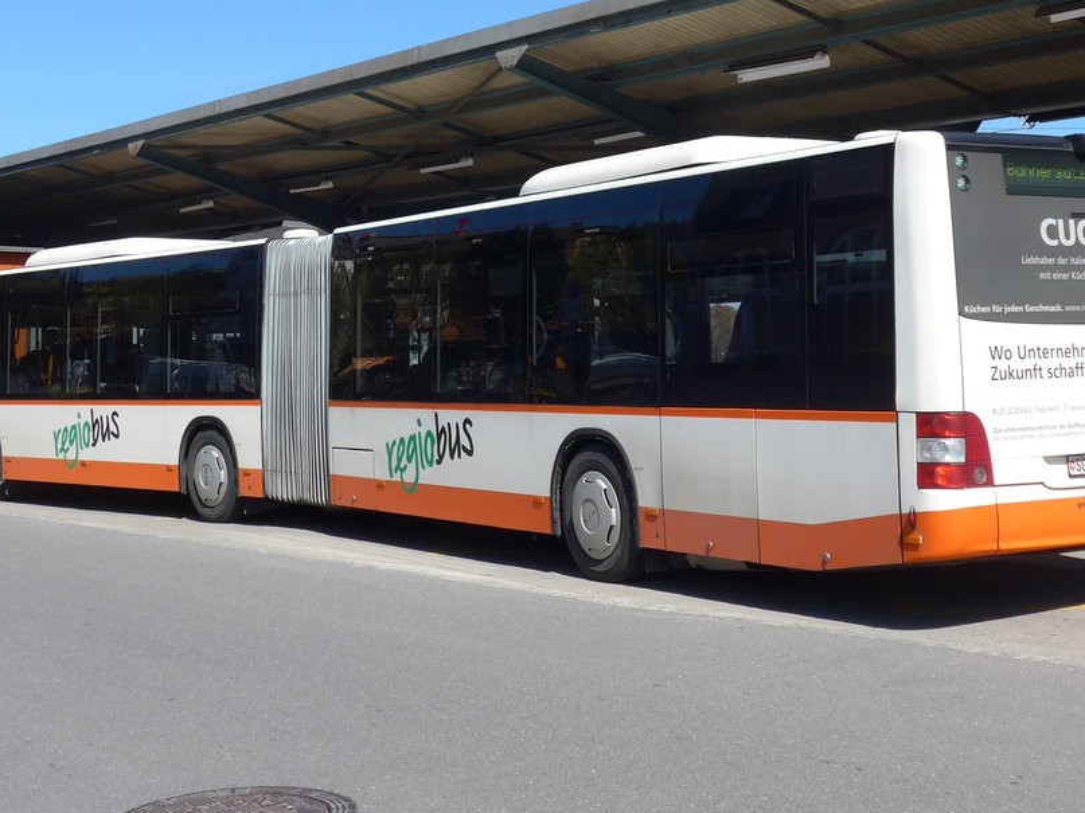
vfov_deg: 25.0
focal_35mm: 58
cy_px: 218
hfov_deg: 33.2
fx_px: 1818
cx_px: 601
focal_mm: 8
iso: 80
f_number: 2.8
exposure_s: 1/1600
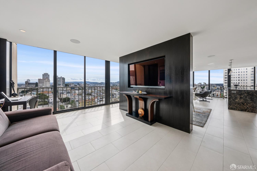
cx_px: 128
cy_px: 86
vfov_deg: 90.0
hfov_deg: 112.6
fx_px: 86
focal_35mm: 12
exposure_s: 1/640
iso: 640
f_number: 8
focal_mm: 12
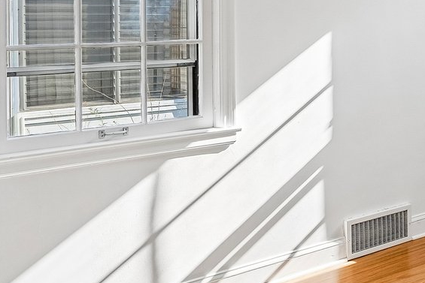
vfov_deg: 22.6
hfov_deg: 27.0
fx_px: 685
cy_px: 13
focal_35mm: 58
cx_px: 597
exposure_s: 1/200
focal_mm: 16
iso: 400
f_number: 8
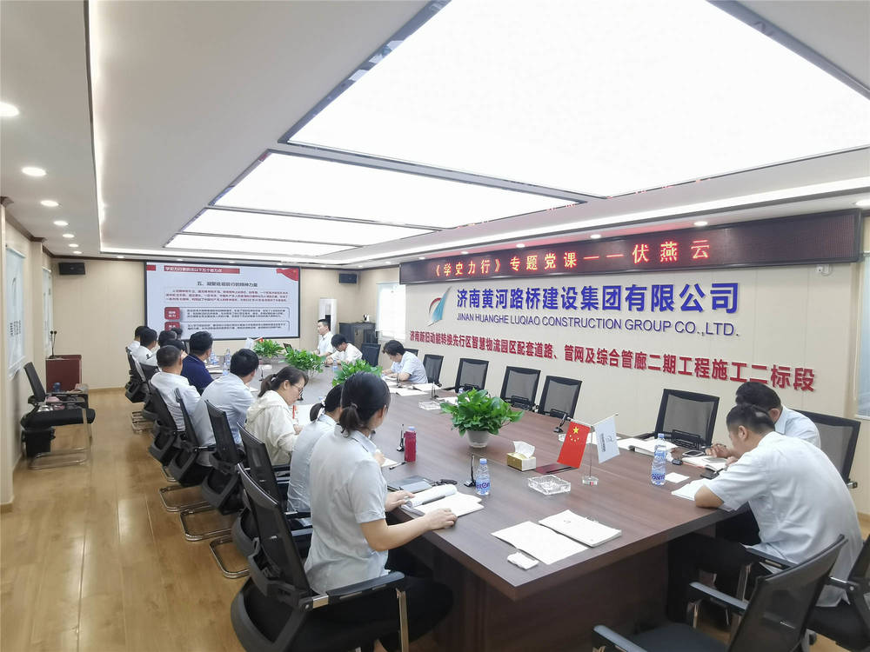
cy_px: 326
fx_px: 528
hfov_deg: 79.0
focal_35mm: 21
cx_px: 435
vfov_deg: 63.4
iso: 125
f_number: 2.2
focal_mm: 2.26
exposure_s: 1/50
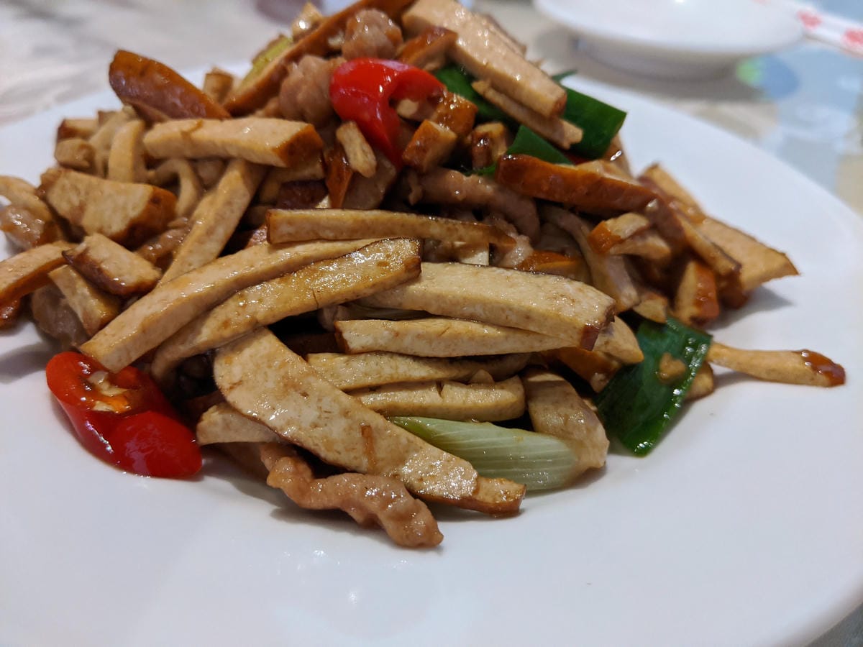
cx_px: 432
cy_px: 324
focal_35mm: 27
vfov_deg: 51.4
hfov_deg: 65.3
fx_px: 673
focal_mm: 4.44
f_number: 1.8
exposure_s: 1/59.9
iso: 679
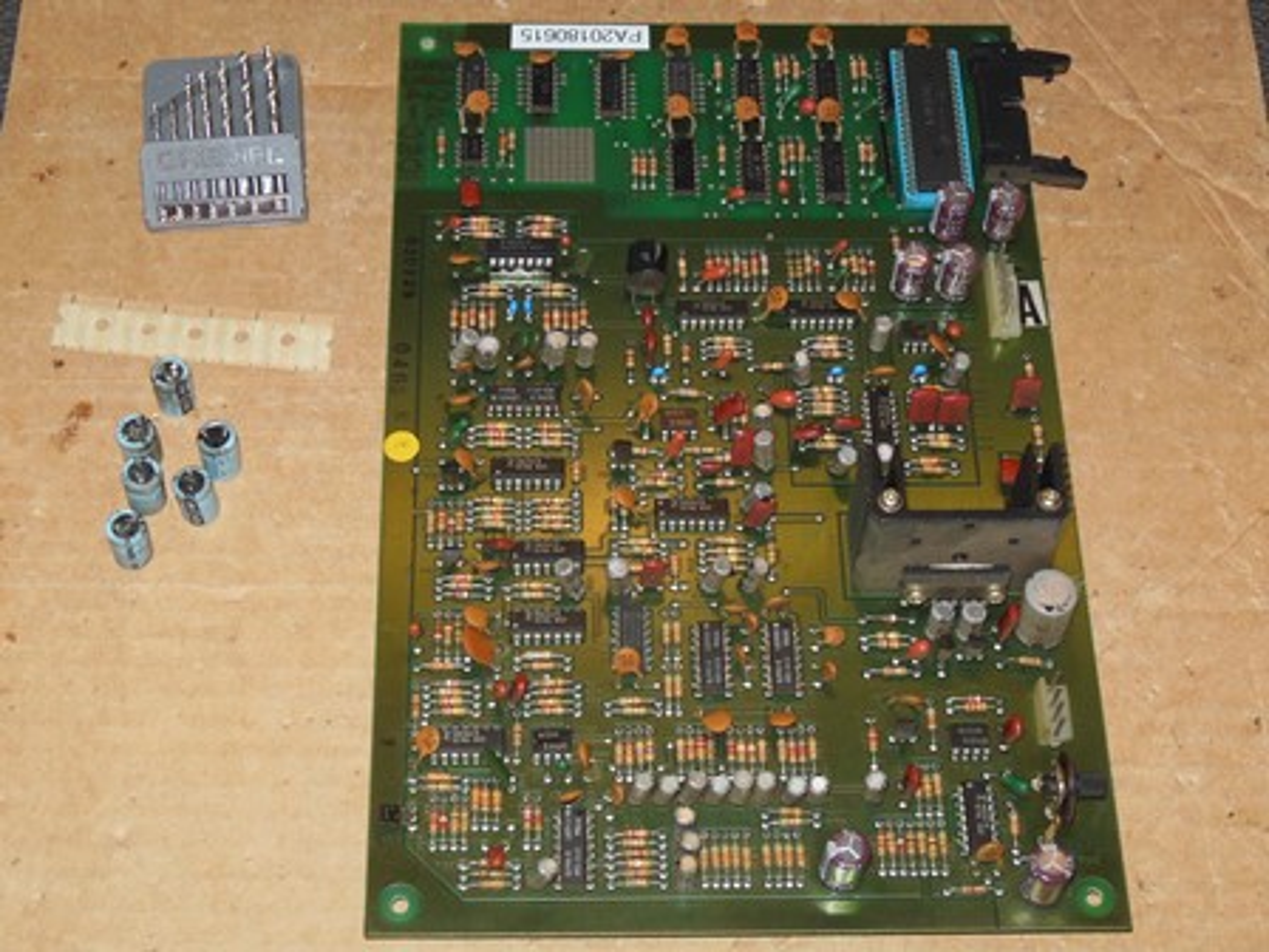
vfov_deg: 29.1
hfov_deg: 38.2
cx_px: 634
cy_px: 476
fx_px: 1833
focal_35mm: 50
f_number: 4
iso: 200
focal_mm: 8.9
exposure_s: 1/60
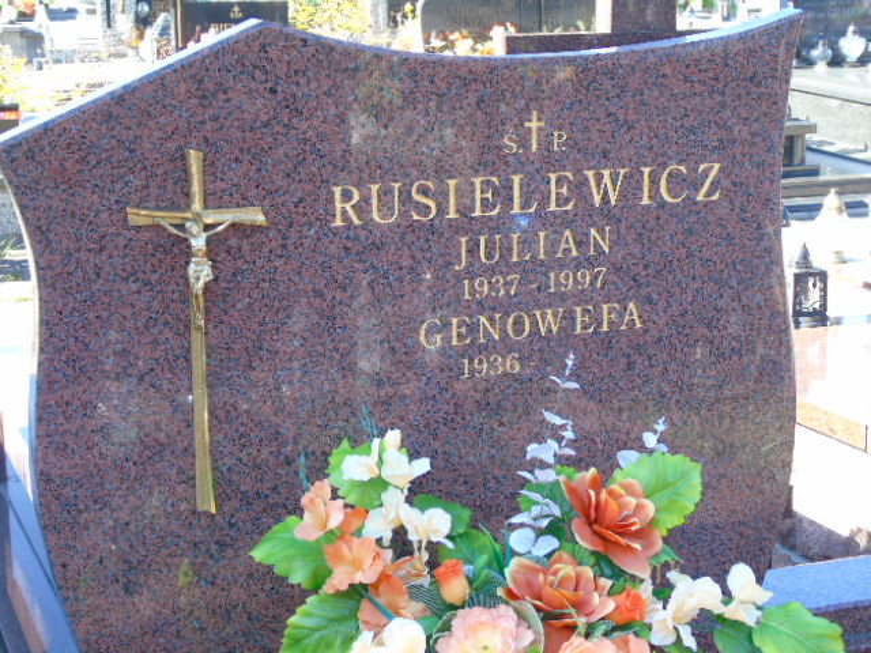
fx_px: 1786
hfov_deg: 27.4
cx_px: 436
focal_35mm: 71
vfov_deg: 20.7
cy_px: 326
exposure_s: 1/40
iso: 80
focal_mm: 13
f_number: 4.7
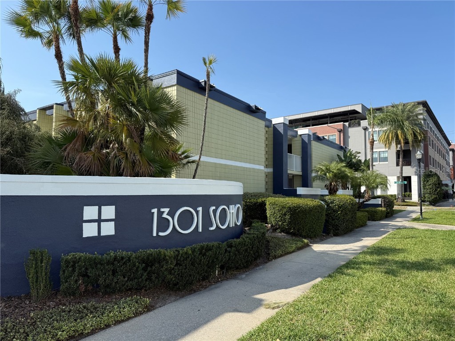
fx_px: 315
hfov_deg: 71.6
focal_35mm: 24
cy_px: 170
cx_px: 228
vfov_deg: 56.8
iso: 80
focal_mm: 6.76
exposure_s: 1/3145
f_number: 1.78
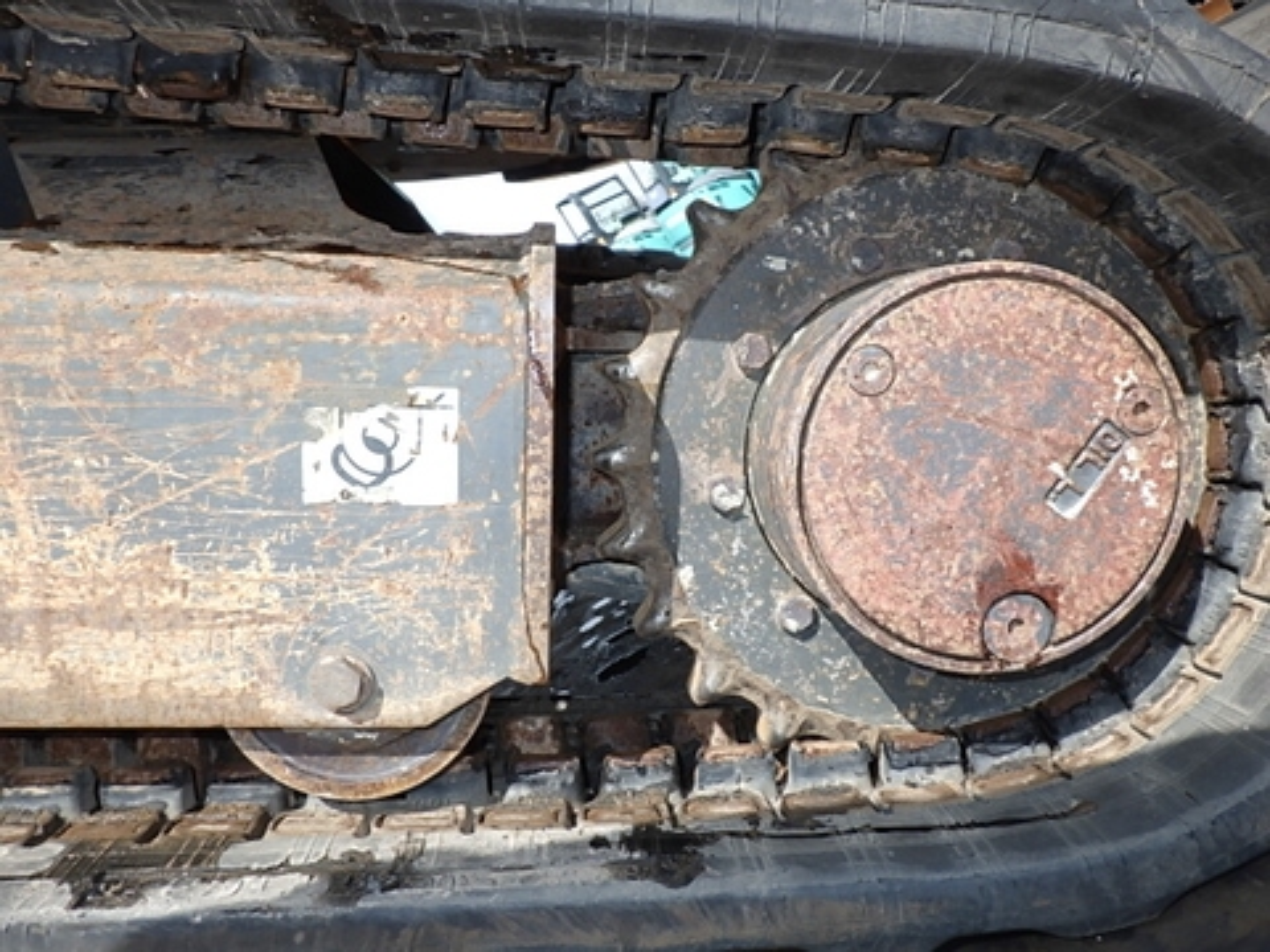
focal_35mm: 28
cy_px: 476
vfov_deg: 49.7
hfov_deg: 63.4
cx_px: 635
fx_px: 1027
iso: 125
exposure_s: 1/500
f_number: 4.2
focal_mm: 5
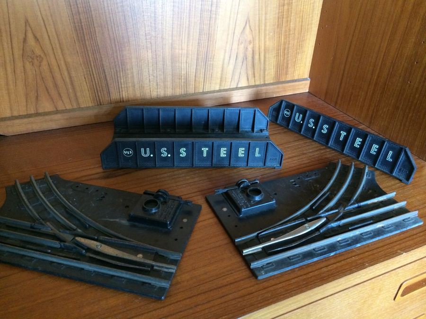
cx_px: 213
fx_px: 369
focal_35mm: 30
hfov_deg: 60.0
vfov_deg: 46.8
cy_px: 160
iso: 320
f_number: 2.2
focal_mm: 4.12
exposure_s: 1/20
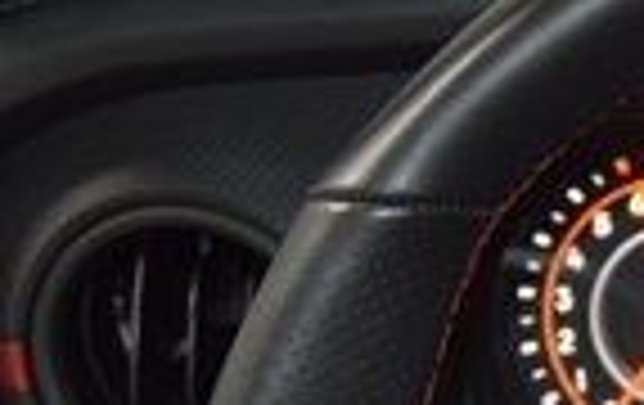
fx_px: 3241
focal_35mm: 184
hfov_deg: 10.8
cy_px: 740
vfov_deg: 7.0
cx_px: 1081
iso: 1400
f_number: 3.8
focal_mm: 27
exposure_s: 1/50
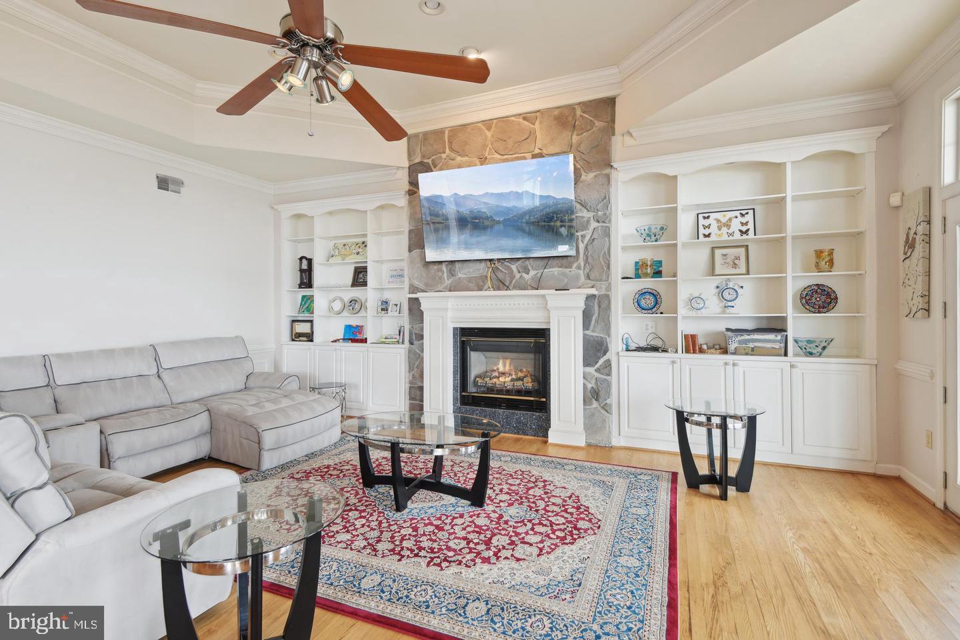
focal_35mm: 16
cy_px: 320
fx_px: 427
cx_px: 480
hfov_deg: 96.7
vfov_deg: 73.7
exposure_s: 1/8
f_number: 8
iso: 200
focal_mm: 16
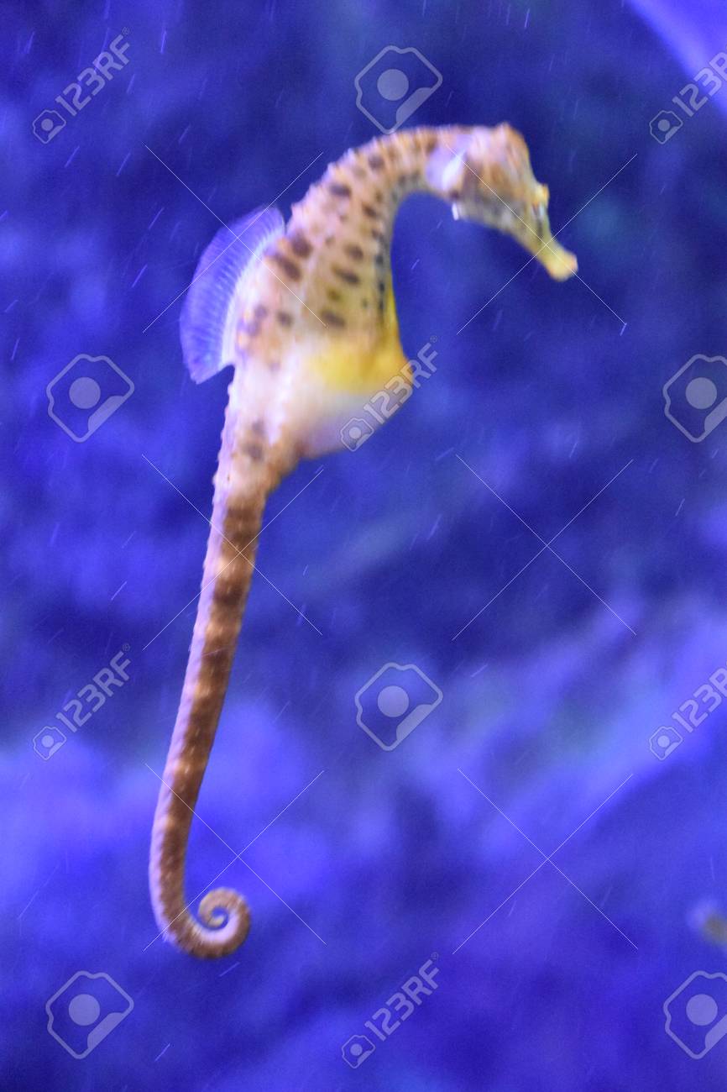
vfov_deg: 17.1
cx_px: 364
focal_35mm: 120
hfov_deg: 11.4
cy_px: 546
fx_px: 3637
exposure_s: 1/30
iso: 12800
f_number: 5.3
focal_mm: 80
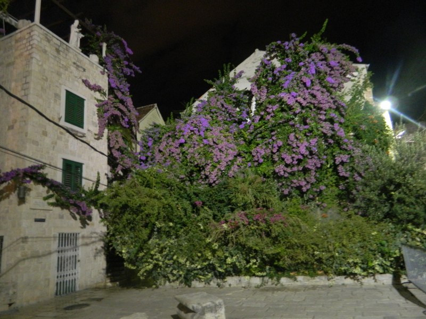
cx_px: 213
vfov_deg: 54.9
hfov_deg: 69.4
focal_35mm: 25
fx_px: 308
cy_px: 160
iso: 400
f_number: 3.1
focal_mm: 4.5
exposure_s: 1/2.5
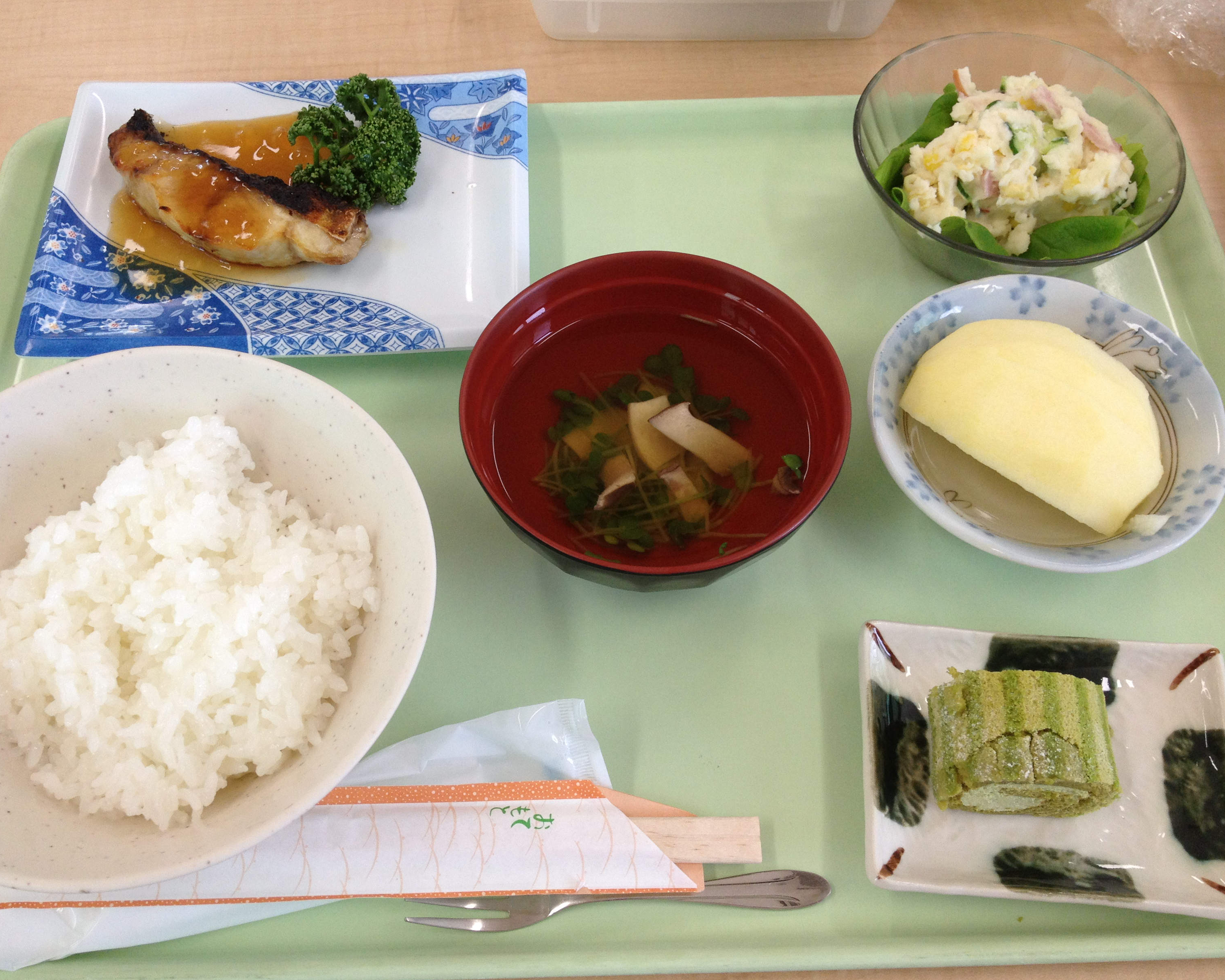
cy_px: 493
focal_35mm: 37
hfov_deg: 49.0
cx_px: 567
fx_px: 1341
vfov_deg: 40.1
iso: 100
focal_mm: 4.28
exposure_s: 1/120
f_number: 2.4
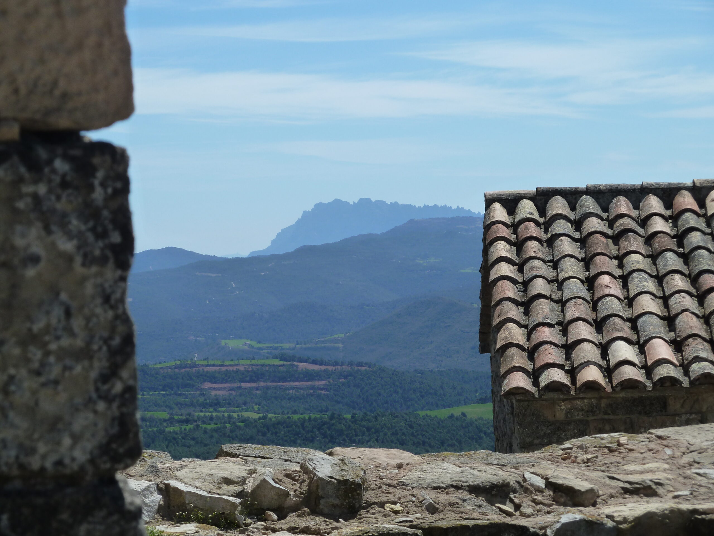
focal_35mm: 111
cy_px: 268
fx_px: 2290
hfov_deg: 17.7
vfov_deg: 13.3
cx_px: 357
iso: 125
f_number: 5.6
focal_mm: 18.2
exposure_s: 1/640
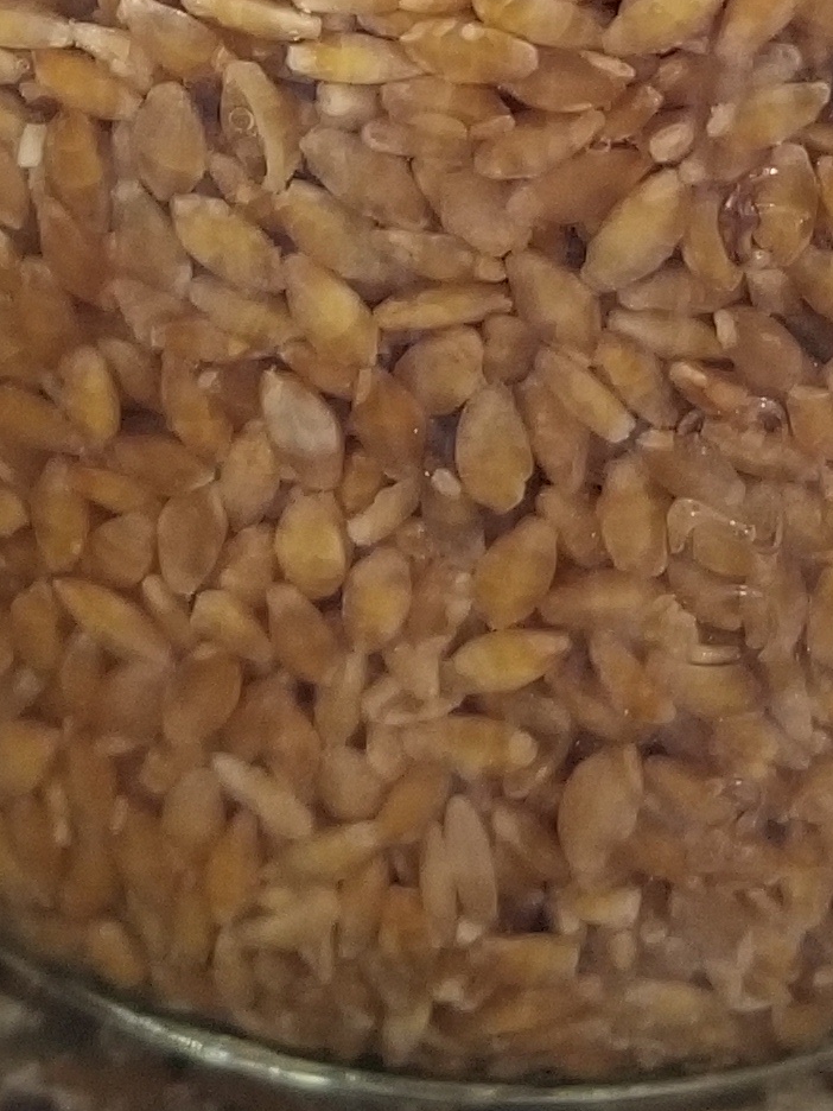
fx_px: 3594
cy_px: -197
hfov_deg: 13.2
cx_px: 418
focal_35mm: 112
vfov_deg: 16.9
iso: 200
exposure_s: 1/10
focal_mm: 4.25
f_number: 1.7
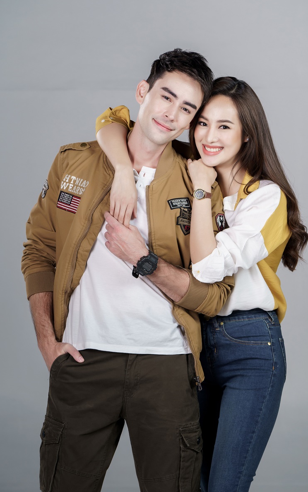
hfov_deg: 8.8
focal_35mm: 149
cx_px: 153
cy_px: 246
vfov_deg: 14.0
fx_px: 2001
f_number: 7.1
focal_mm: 145
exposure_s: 1/160
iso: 400
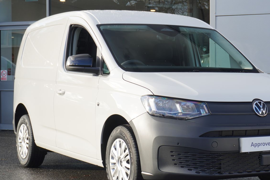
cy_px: 105
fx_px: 650
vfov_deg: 15.8
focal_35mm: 87
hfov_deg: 23.4
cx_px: 172
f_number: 5.6
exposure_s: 1/90
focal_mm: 41
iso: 100
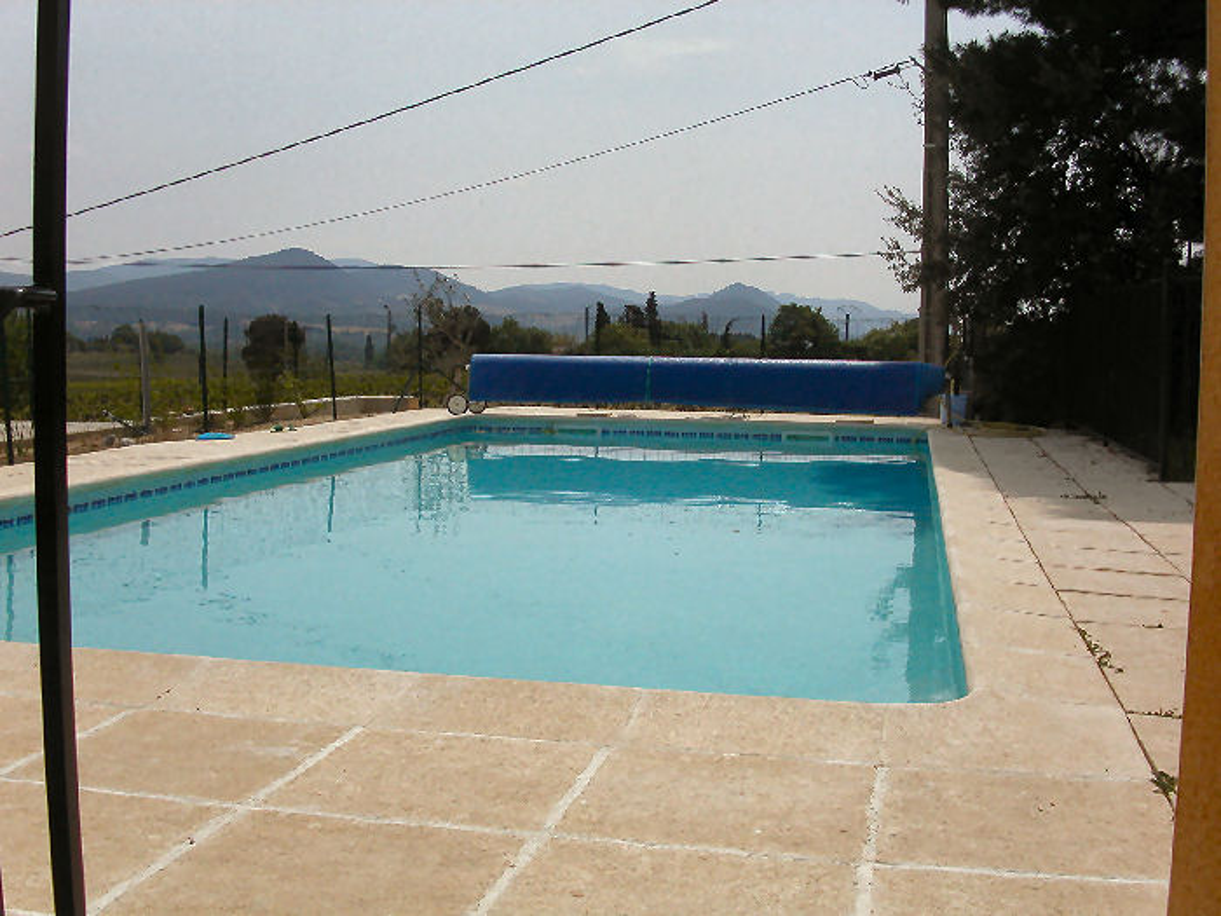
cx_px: 610
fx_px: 1340
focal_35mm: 38
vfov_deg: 37.7
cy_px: 458
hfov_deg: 49.0
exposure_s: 1/750
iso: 100
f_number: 8
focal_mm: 7.8
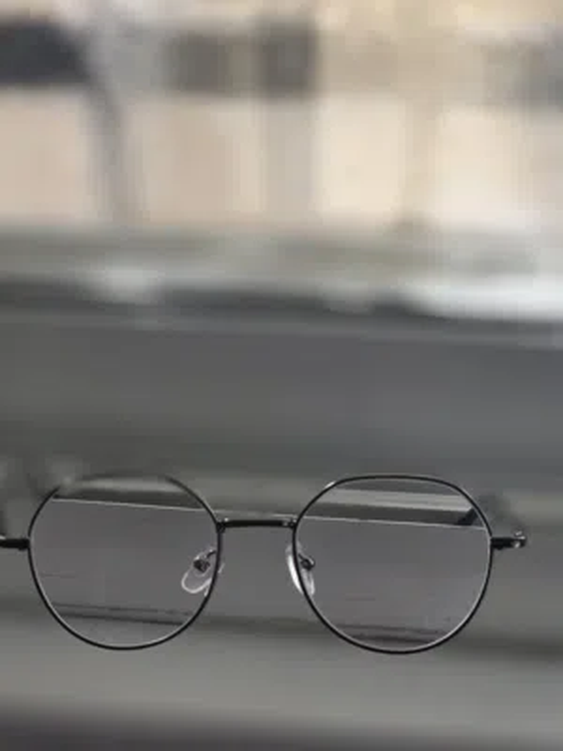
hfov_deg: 21.3
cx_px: 282
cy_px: 376
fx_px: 1496
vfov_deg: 28.2
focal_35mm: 69
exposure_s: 1/100
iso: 64
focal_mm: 7.9
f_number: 2.4
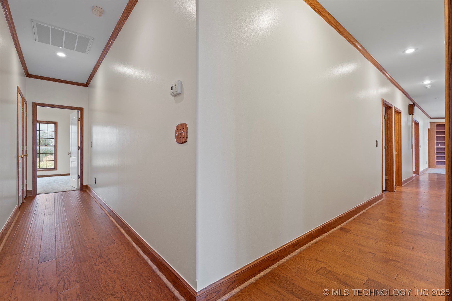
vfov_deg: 73.7
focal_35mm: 16
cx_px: 226
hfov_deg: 96.7
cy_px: 150
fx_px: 201
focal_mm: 16
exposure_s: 1.6
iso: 250
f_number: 9
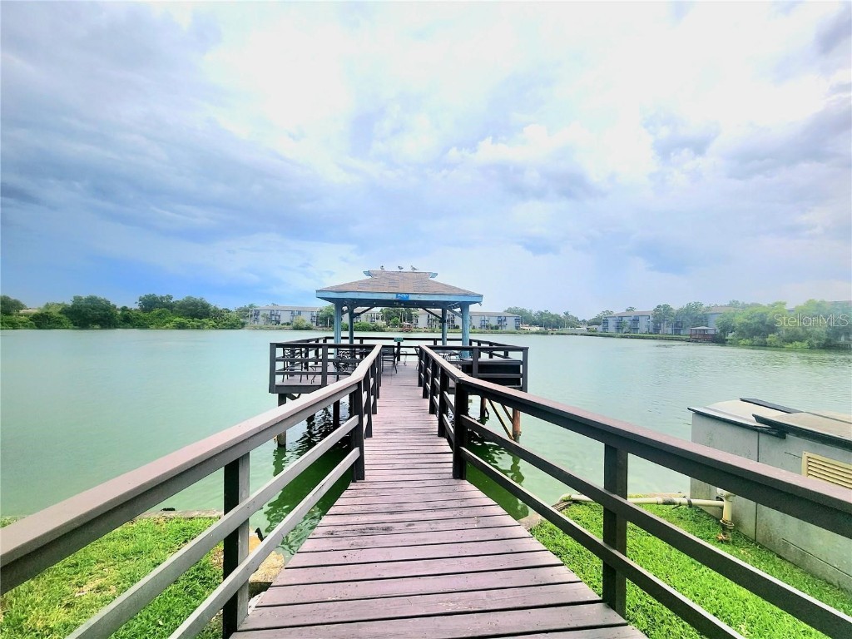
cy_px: 320
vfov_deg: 89.9
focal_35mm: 13
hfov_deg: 106.2
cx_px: 426
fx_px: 320
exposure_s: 1/833
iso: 50
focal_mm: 2.2
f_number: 2.2
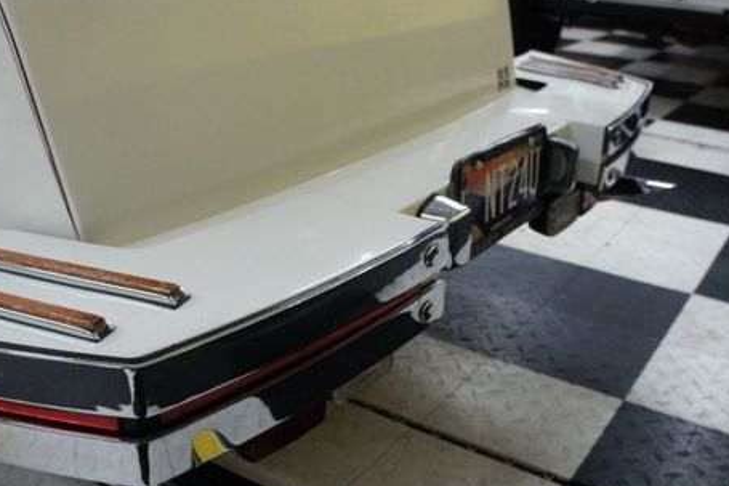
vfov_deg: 35.0
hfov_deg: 50.7
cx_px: 362
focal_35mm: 38
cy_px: 281
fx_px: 769
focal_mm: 18
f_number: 3.5
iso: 1600
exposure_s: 1/125
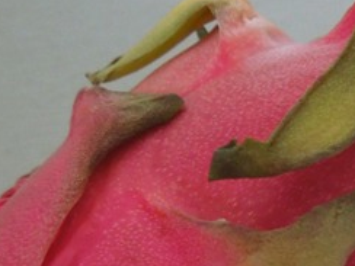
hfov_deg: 18.5
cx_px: 306
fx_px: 1077
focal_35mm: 105
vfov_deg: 13.8
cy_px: 291
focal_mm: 4.5
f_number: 3.3
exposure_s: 1/25
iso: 400
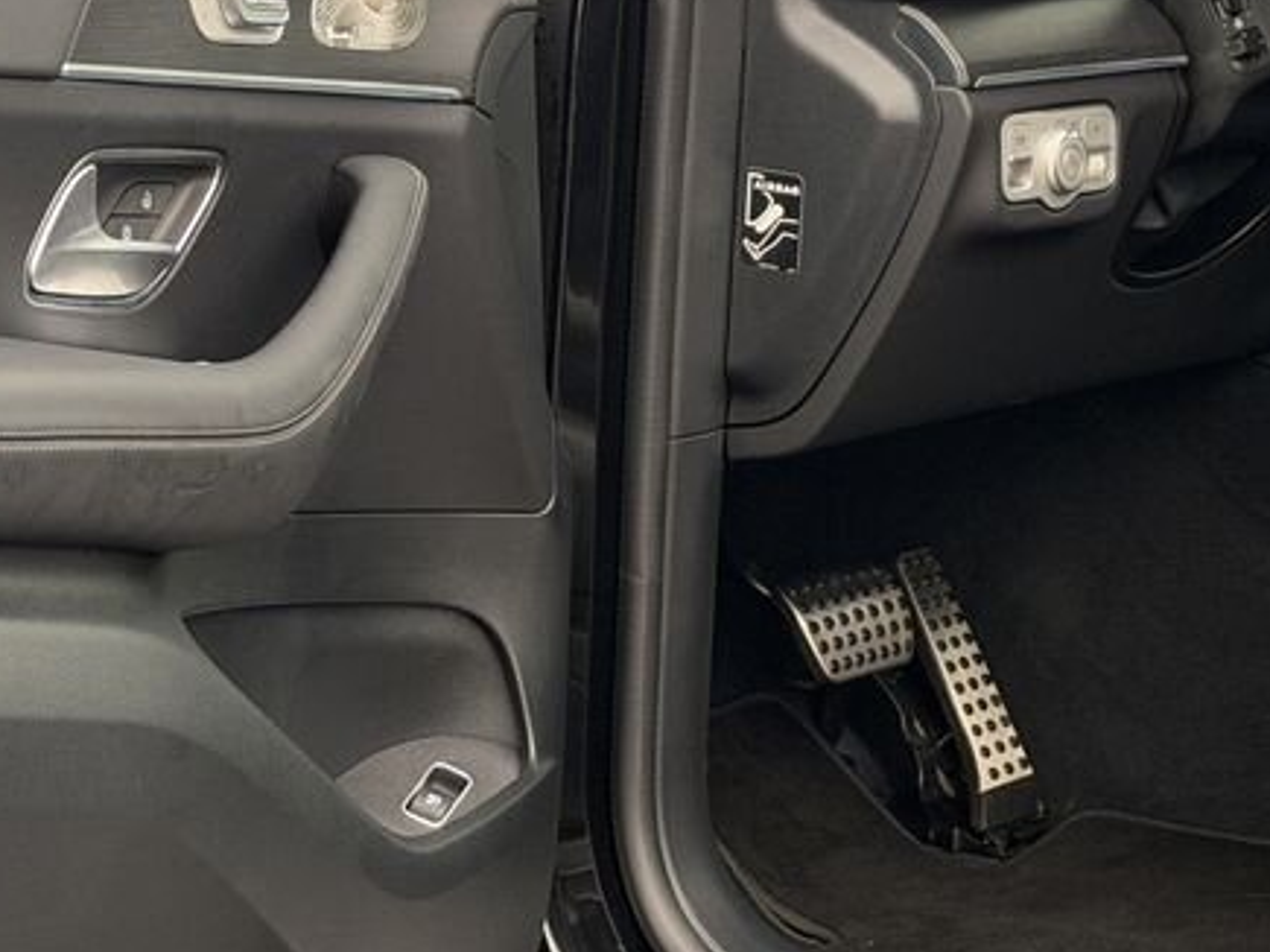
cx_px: 850
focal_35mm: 113
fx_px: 4145
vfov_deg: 13.1
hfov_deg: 17.4
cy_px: 307
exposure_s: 1/108
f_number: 1.78
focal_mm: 6.76
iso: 160
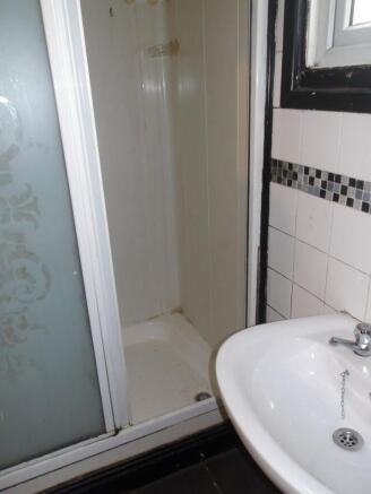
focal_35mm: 27
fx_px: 386
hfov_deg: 51.4
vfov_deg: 65.3
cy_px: 247
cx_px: 186
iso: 200
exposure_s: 1/15
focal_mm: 4.9
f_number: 3
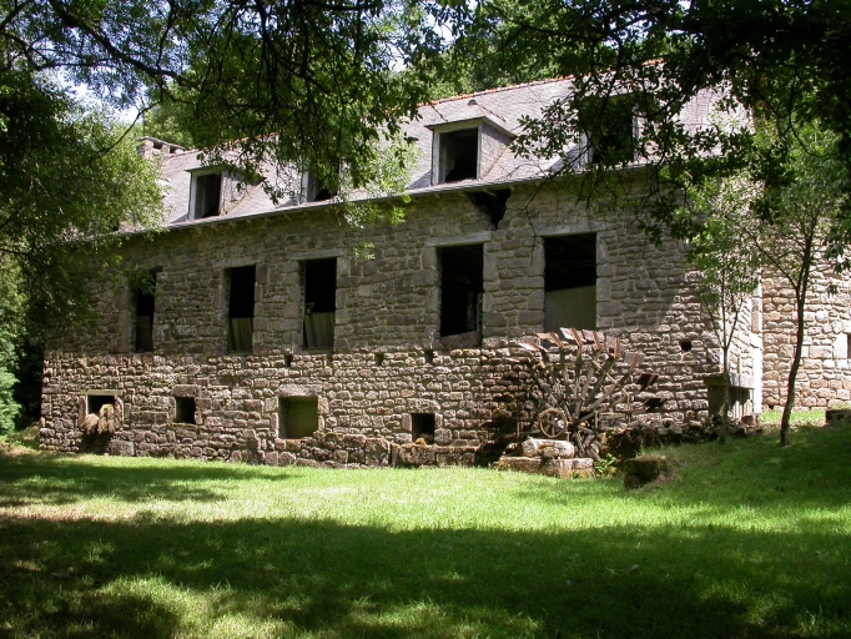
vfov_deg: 37.7
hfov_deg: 49.0
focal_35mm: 38
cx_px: 426
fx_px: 935
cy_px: 320
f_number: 5.3
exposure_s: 1/161
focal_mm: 7.85
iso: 100
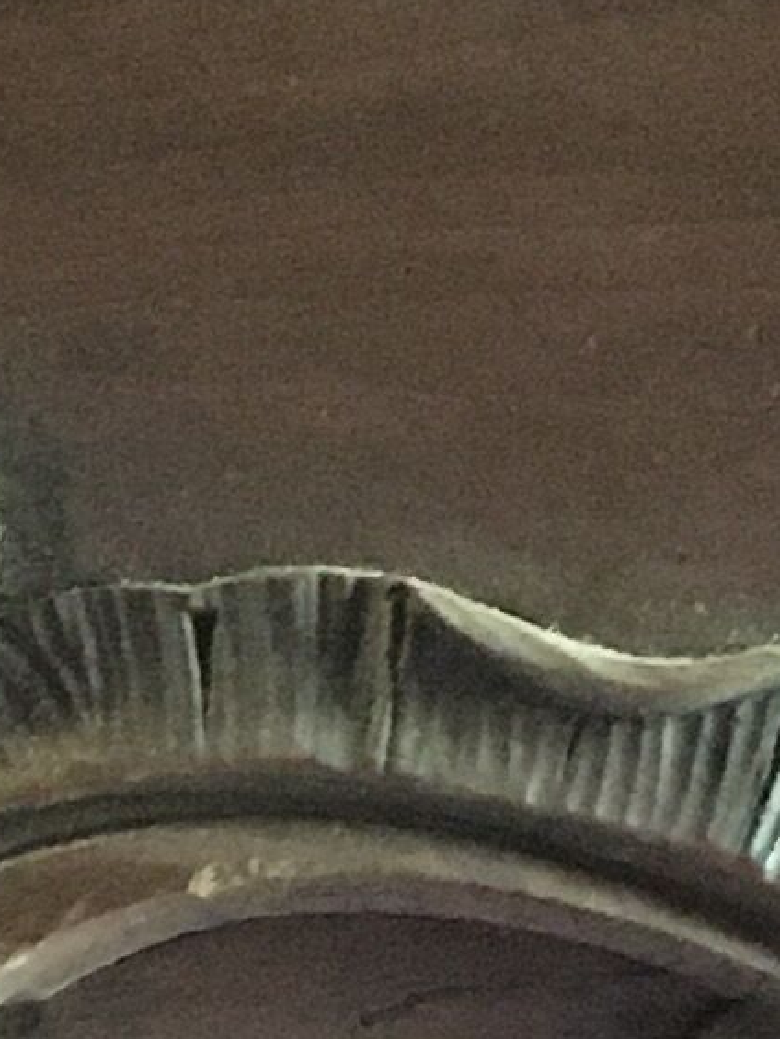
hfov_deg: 7.0
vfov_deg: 8.7
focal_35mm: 207
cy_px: 2541
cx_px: -629
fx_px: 6217
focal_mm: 4.15
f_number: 2.2
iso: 500
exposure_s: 1/17
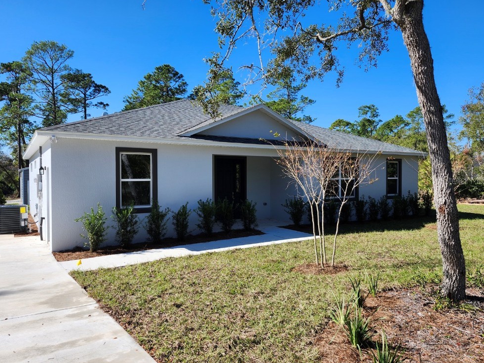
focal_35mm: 24
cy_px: 180
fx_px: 336
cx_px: 237
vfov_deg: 56.8
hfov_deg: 71.6
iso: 25
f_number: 1.8
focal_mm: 5.54
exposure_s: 1/1126
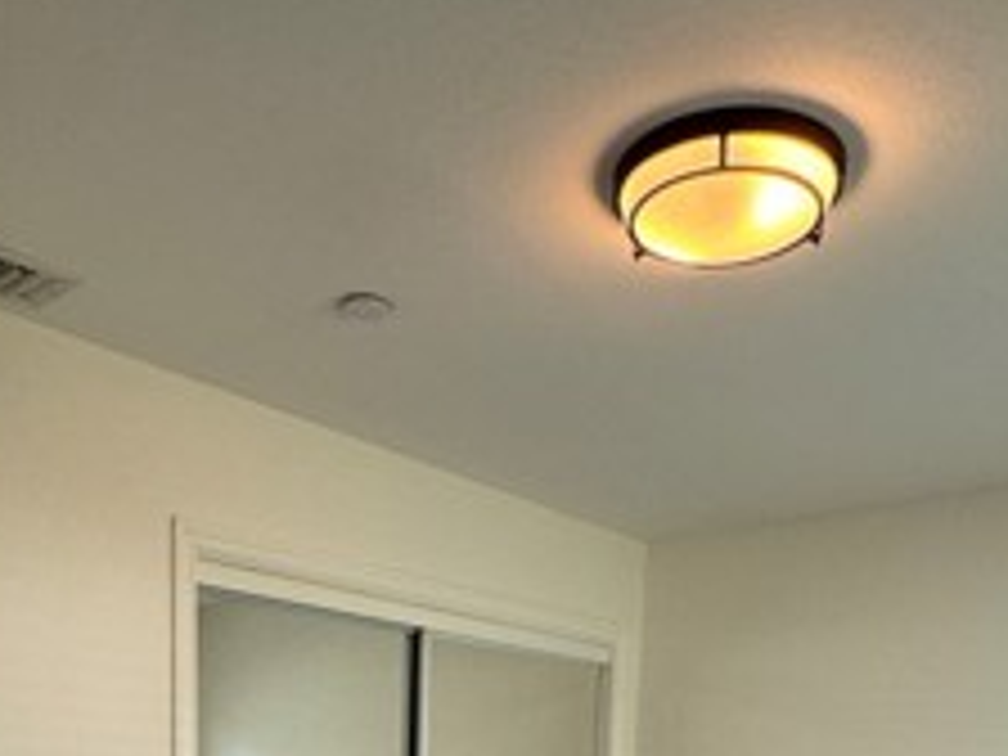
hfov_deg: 46.7
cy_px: 976
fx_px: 1165
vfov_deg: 29.3
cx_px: 436
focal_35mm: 40
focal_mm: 2.22
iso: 160
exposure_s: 1/120
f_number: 2.2
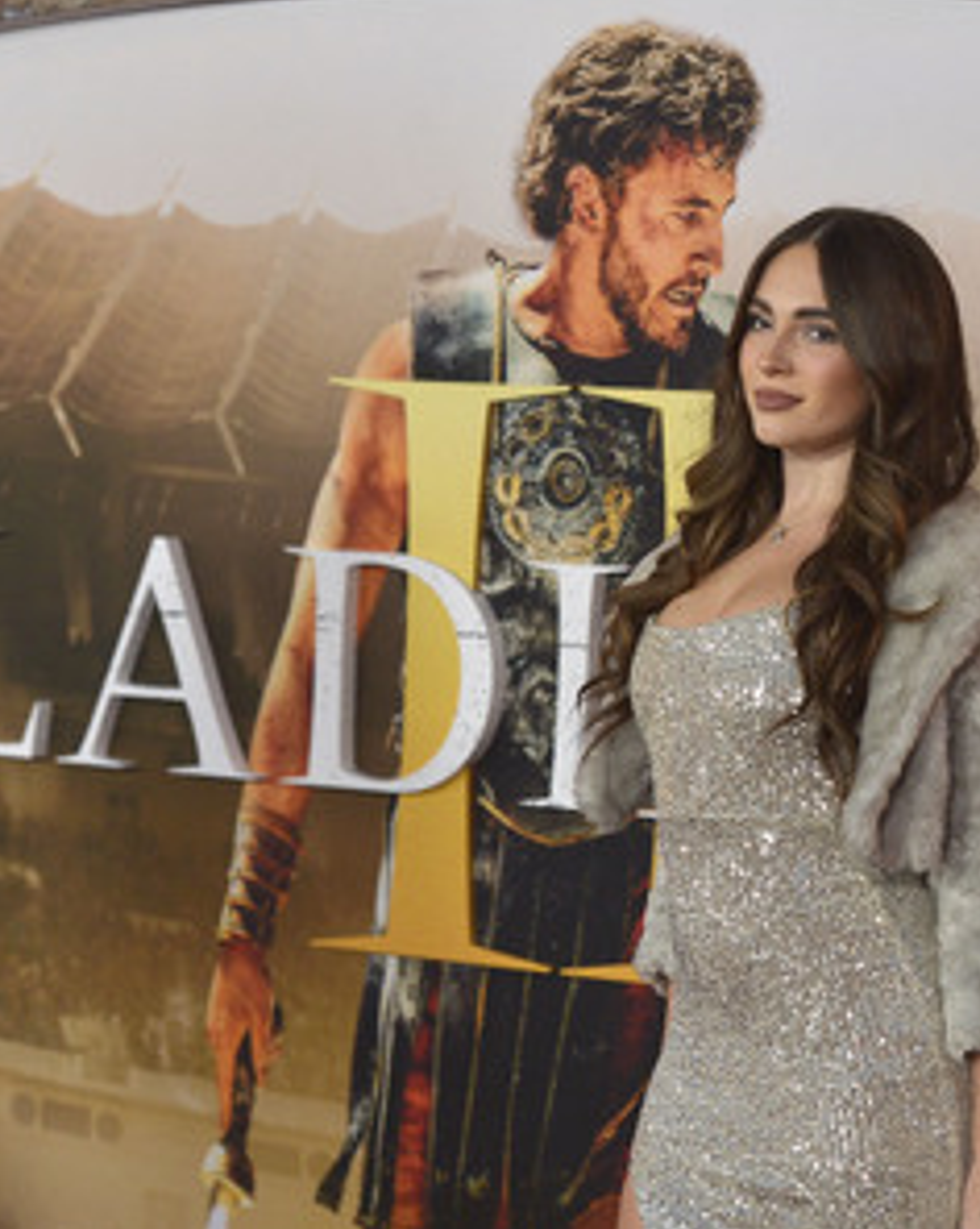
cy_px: 614
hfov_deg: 15.3
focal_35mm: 100
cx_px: 793
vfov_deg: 19.2
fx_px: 3633
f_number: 5.6
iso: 500
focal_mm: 70
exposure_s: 1/250
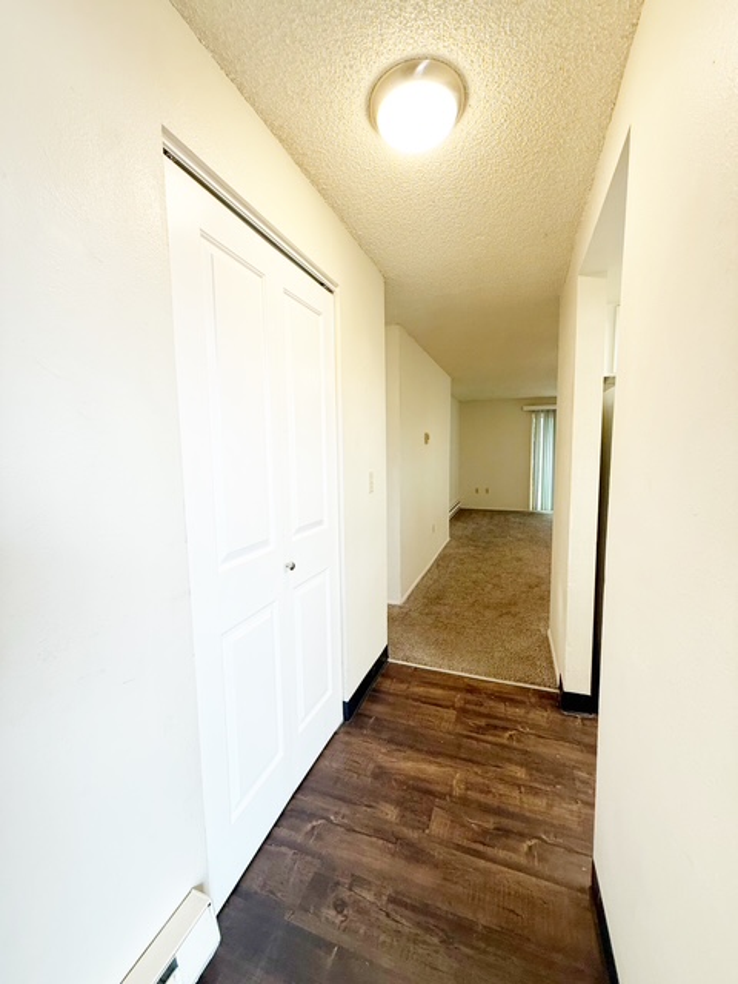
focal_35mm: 14
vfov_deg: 102.1
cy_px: 492
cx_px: 369
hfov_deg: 85.7
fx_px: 398
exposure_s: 1/120
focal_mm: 2.22
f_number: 2.2
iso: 160
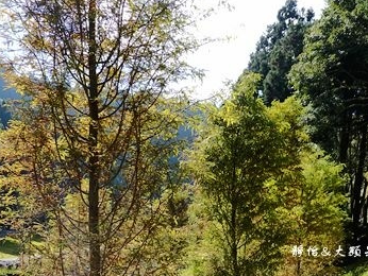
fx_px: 426
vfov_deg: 32.8
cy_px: 280
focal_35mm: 40
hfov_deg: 46.8
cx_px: 186
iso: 125
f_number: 4
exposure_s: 1/320
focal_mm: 9
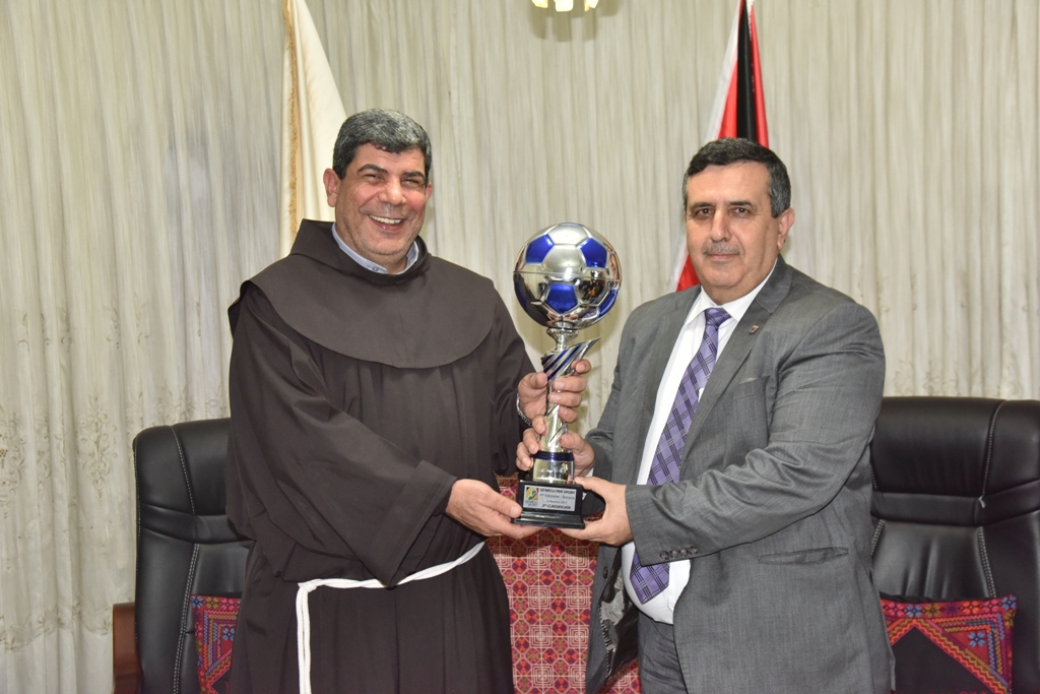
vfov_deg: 29.3
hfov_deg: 42.7
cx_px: 520
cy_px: 347
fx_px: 1329
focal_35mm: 46
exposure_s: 1/80
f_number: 6.3
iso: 2500
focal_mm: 46
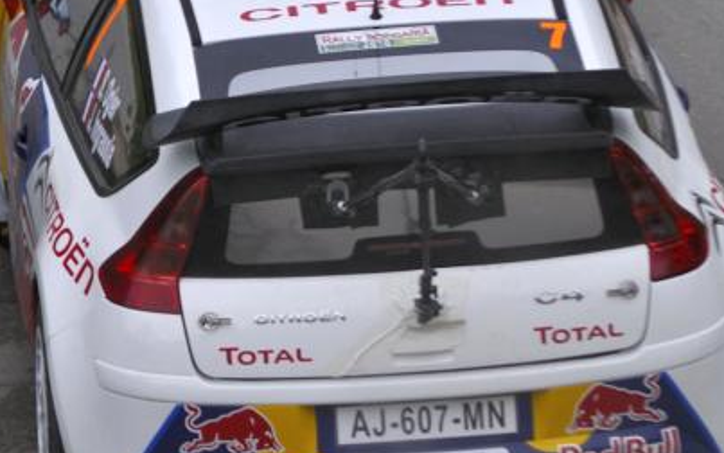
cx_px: 286
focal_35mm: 388
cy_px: 221
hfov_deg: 5.4
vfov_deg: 3.4
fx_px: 7657
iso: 450
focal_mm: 100
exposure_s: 1/1000
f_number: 4.5
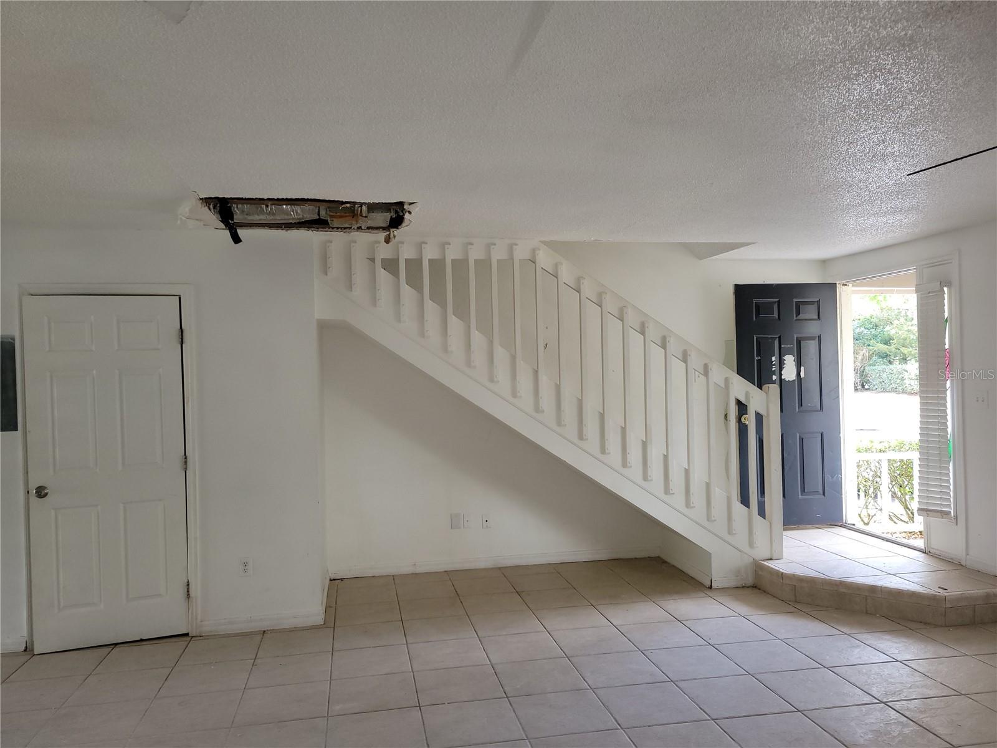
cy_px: 374
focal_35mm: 26
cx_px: 498
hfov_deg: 67.3
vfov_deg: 53.1
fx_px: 749
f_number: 1.8
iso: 100
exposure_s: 1/60
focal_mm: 5.4
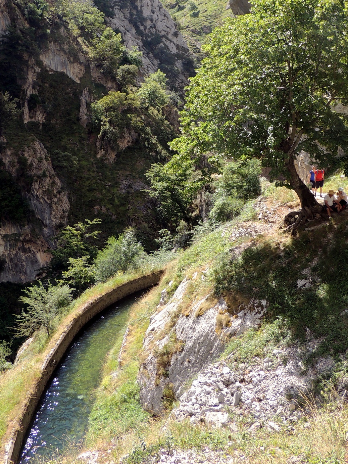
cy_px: 156
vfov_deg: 46.1
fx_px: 536
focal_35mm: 40
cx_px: 194
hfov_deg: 35.9
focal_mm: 4.3
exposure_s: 1/400
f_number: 3
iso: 100
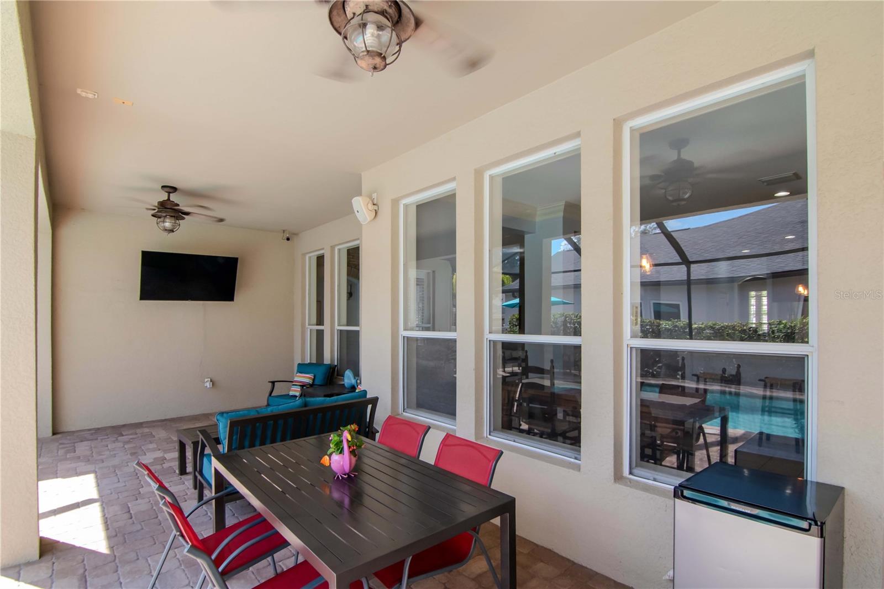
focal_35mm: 16
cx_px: 442
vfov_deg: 72.0
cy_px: 294
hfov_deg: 95.0
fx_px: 405
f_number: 11
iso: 1000
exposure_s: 1/60
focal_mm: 11
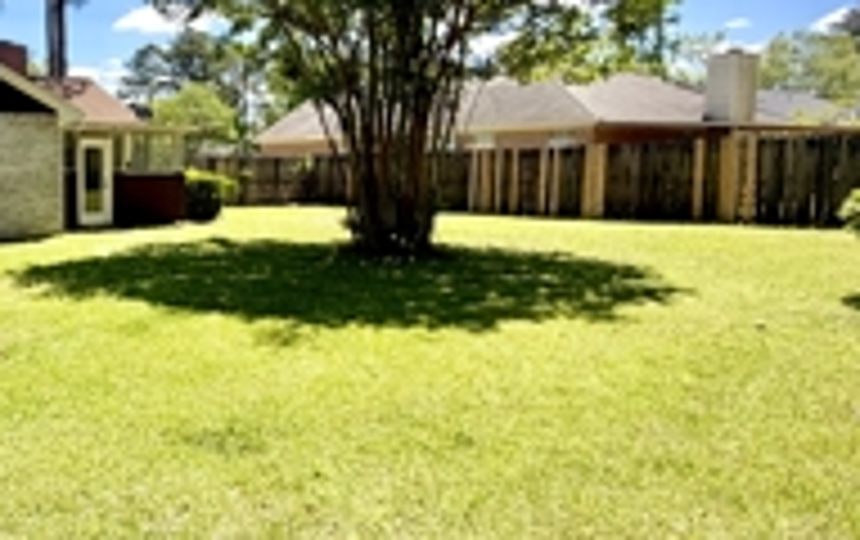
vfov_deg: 40.7
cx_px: 41
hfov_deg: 51.6
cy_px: 234
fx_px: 728
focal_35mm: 31
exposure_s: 1/770
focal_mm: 2.22
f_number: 2.2
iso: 40
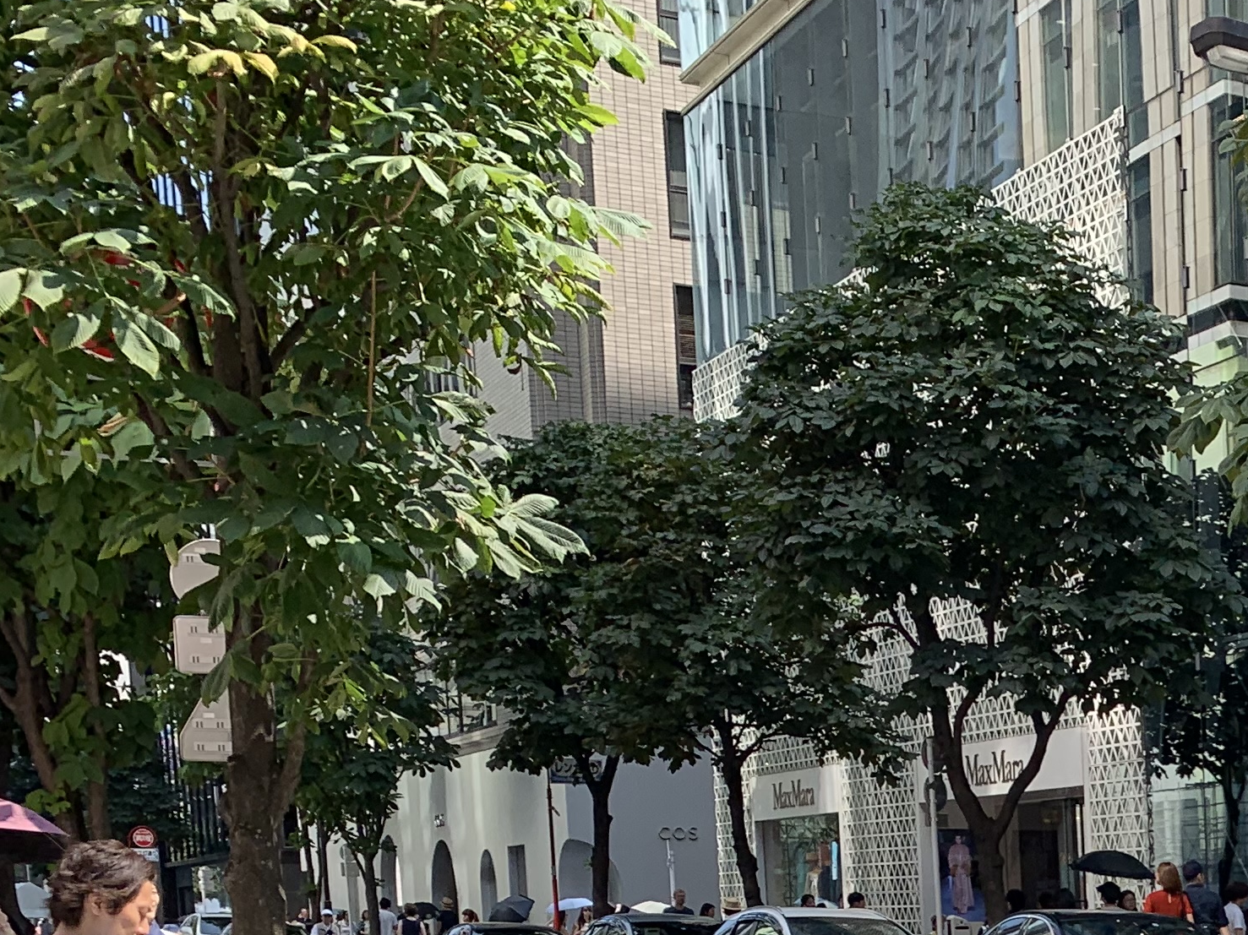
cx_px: 1566
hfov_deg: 24.4
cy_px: 1252
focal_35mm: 71
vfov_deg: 19.0
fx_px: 2559
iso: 25
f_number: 1.8
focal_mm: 4.25
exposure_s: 1/936
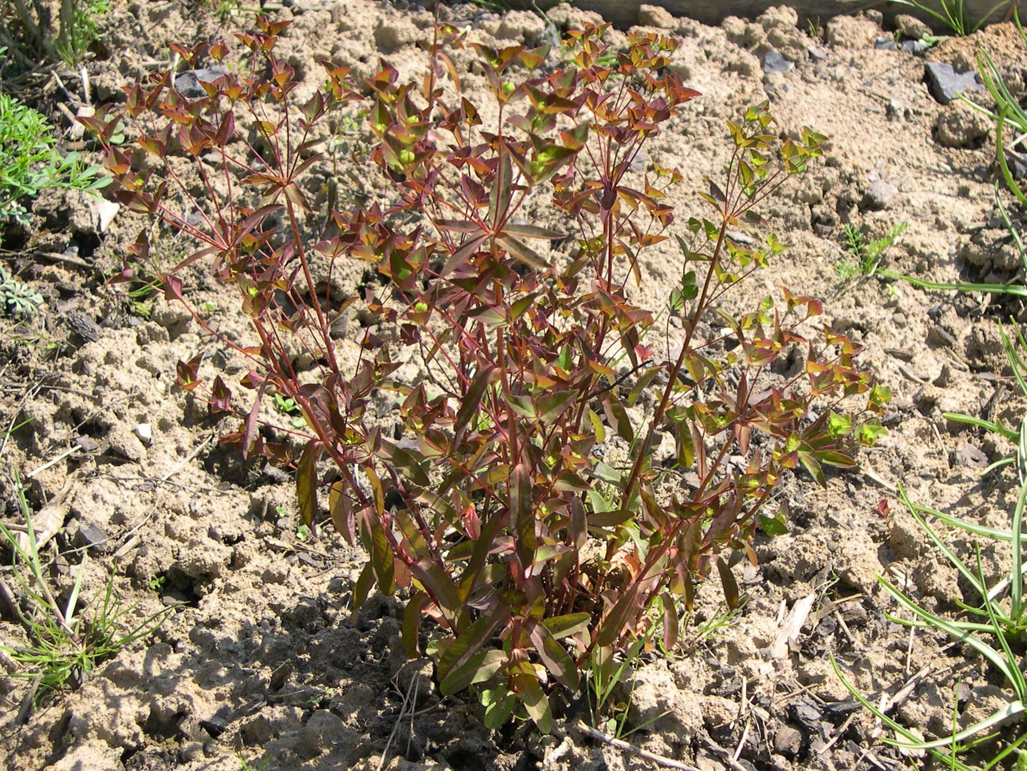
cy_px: 386
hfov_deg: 31.2
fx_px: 1839
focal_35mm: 62
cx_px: 514
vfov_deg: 23.7
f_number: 3.5
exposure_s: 1/481
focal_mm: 13.2
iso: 100
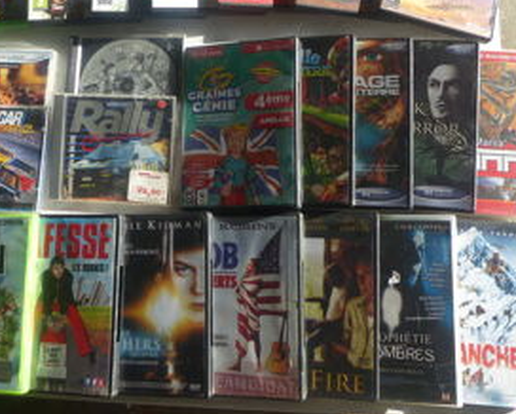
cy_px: 122
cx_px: 233
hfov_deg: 42.8
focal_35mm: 43
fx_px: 657
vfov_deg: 34.4
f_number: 4
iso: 100
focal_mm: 4.5
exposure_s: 1/400
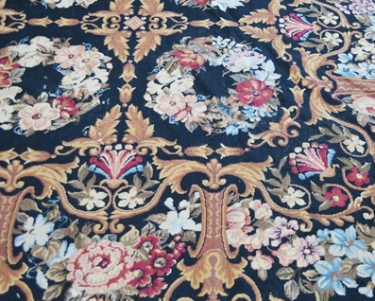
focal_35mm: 51
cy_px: 183
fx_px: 566
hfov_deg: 36.1
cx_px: 260
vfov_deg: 29.6
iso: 400
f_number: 4.2
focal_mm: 24
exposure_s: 1/80
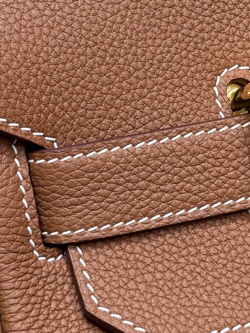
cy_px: 122
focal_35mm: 126
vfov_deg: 15.6
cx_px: 177
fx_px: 1213
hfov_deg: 11.7
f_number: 1.78
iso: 80
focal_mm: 6.76
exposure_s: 1/100
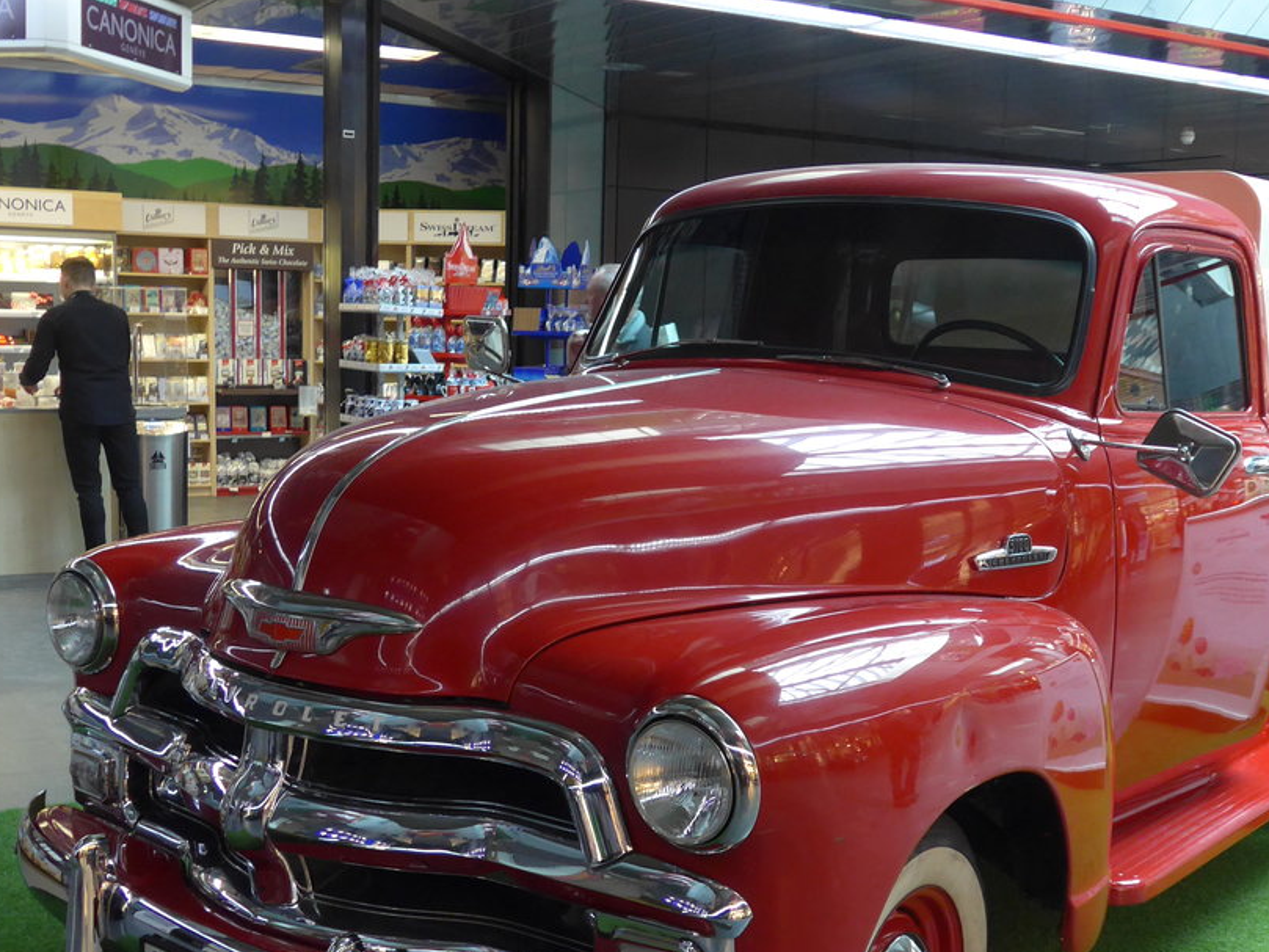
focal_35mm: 43
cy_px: 577
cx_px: 668
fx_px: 1577
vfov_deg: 33.5
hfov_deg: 43.8
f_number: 2
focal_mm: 6
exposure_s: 1/60
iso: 320
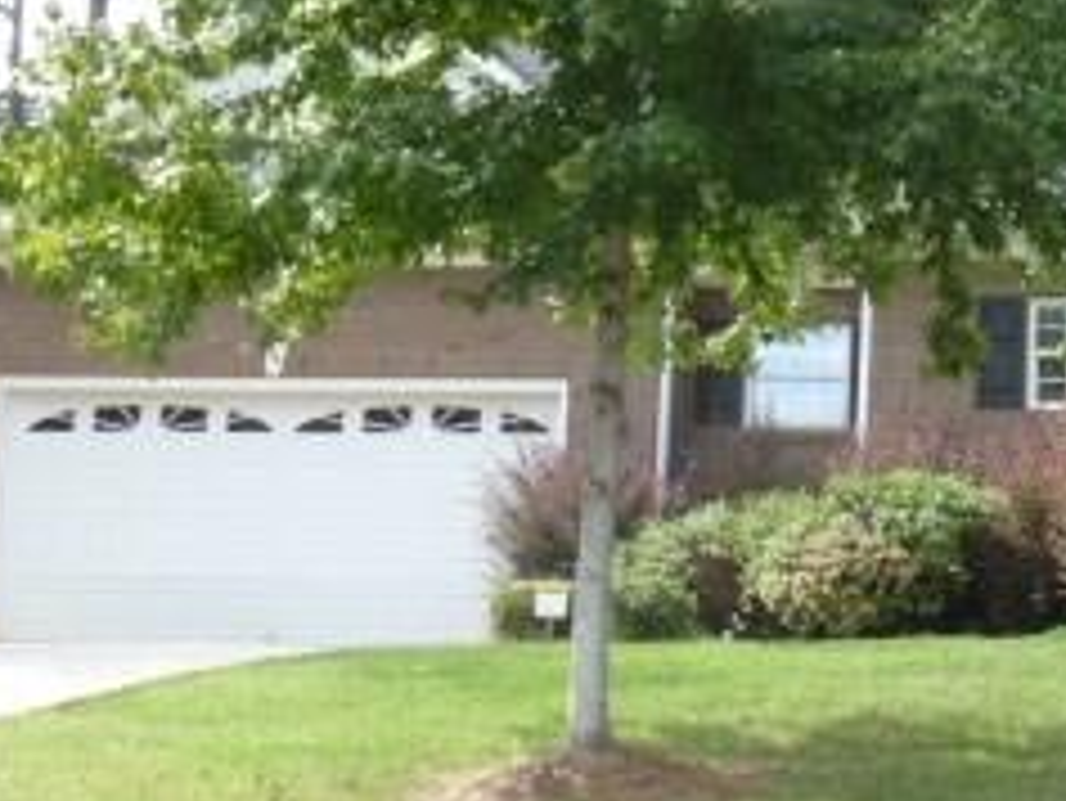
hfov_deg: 20.7
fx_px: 2742
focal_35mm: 89
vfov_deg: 16.6
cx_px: 1237
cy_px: 306
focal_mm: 5.9
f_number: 4
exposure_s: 1/125
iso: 100
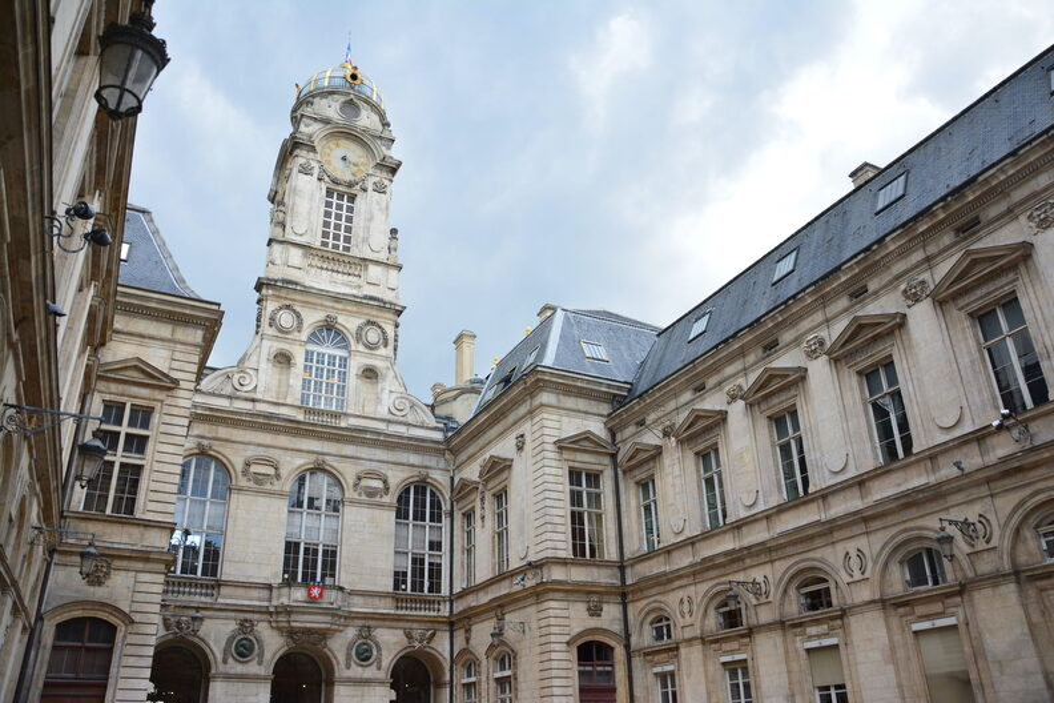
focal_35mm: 27
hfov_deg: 67.4
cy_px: 352
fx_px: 790
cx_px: 527
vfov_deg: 47.9
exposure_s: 1/640
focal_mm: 18
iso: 640
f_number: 3.5
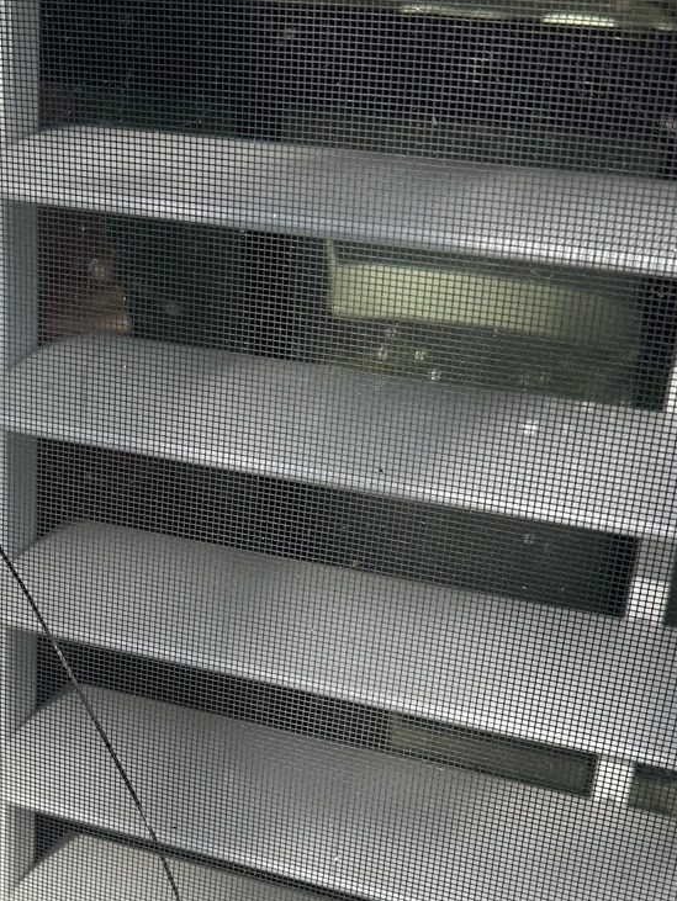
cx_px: 116
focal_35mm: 63
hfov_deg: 22.9
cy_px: 749
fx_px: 1641
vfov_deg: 29.8
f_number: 1.78
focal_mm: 6.86
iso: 80
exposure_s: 1/334
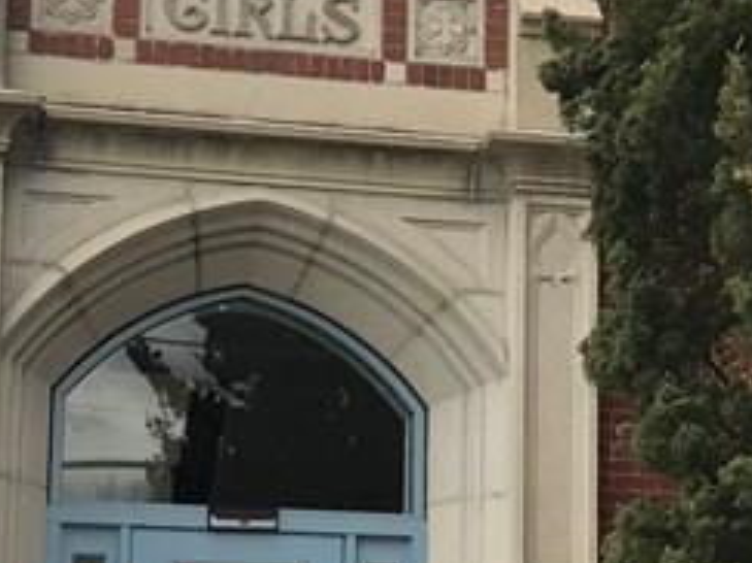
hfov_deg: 16.7
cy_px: 510
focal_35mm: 118
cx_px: 443
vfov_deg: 12.4
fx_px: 2562
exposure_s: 1/244
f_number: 1.8
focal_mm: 3.99
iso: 20
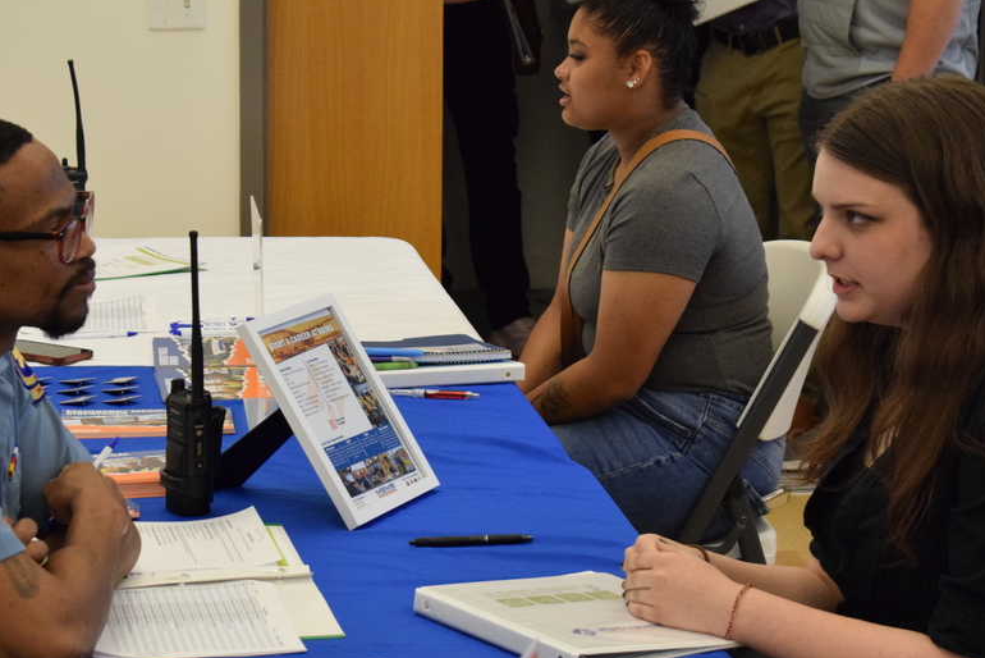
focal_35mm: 110
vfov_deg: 12.5
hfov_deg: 18.6
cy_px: 403
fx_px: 3002
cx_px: 469
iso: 3200
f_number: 6.3
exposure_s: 1/160
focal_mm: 55
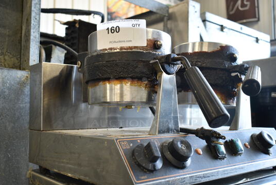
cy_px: 101
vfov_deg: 32.6
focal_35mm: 41
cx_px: 145
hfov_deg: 47.4
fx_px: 314
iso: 320
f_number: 3.8
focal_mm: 24
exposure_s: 1/40
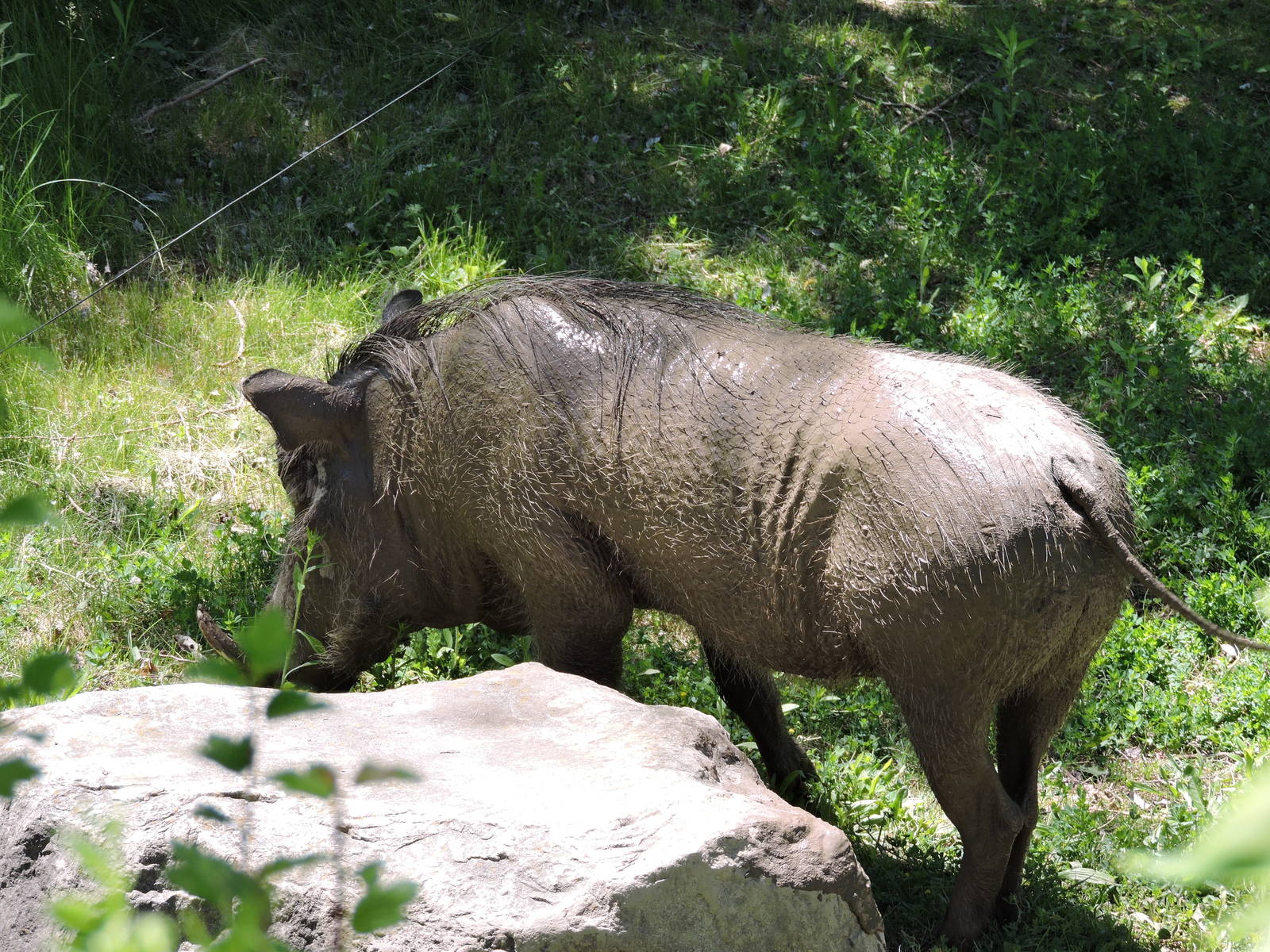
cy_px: 476
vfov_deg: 8.7
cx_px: 635
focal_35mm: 170
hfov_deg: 11.6
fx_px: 6237
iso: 100
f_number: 4.5
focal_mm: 30.3
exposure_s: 1/160
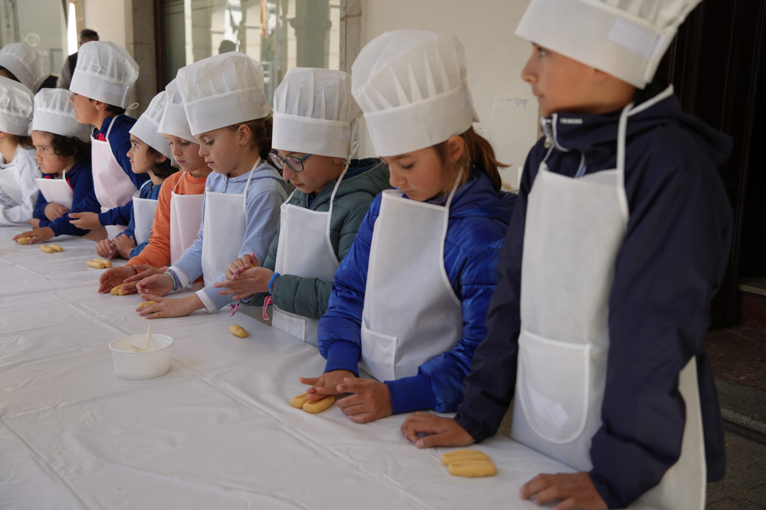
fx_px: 808
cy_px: 255
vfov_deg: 35.0
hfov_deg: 50.7
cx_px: 383
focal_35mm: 38
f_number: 4
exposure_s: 1/200
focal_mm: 38
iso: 100
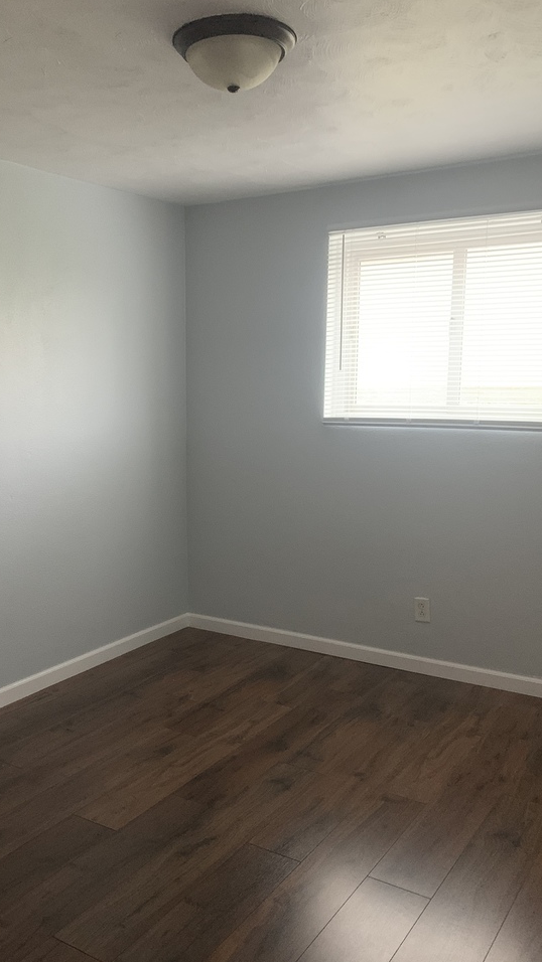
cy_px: 538
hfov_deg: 36.5
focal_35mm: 32
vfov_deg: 60.8
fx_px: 817
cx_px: 199
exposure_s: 1/32
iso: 400
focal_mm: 4.25
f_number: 1.8
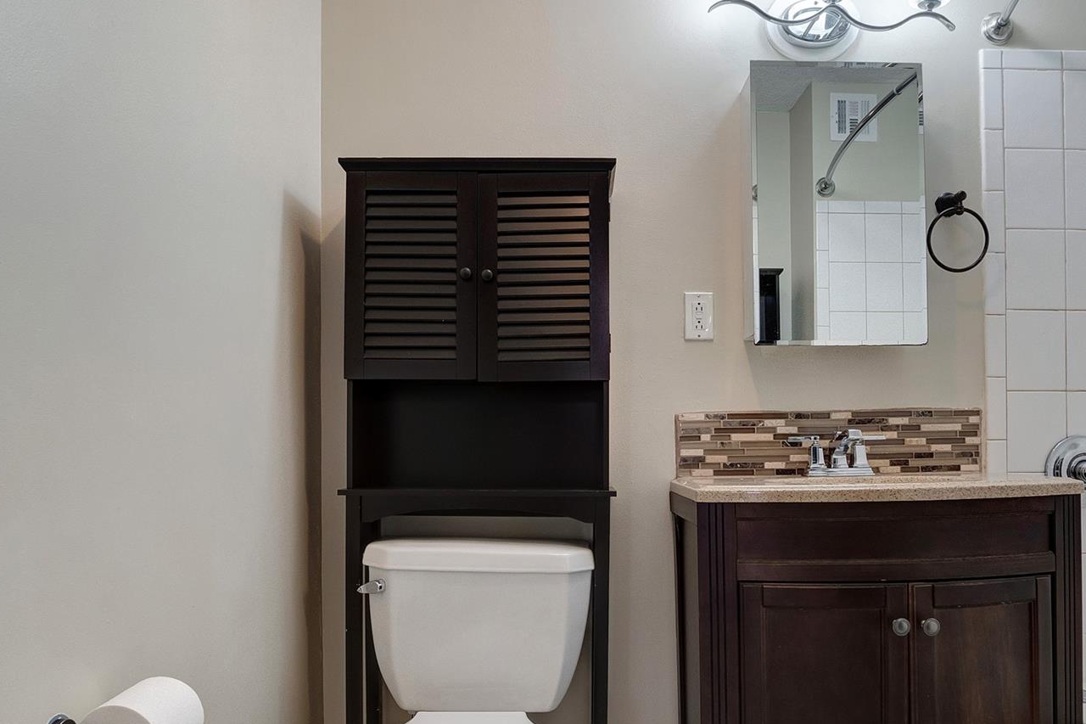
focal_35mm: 24
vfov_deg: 52.4
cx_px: 591
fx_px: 724
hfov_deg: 73.6
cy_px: 464
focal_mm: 10
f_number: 9
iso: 800
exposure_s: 1/30
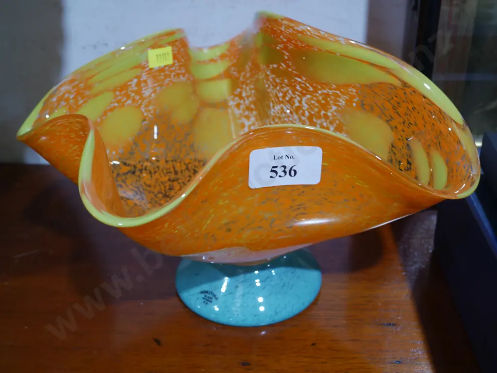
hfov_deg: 41.2
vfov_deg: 31.5
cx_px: 248
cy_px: 186
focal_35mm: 46
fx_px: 661
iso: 640
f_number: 5.1
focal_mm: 23
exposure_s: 1/60
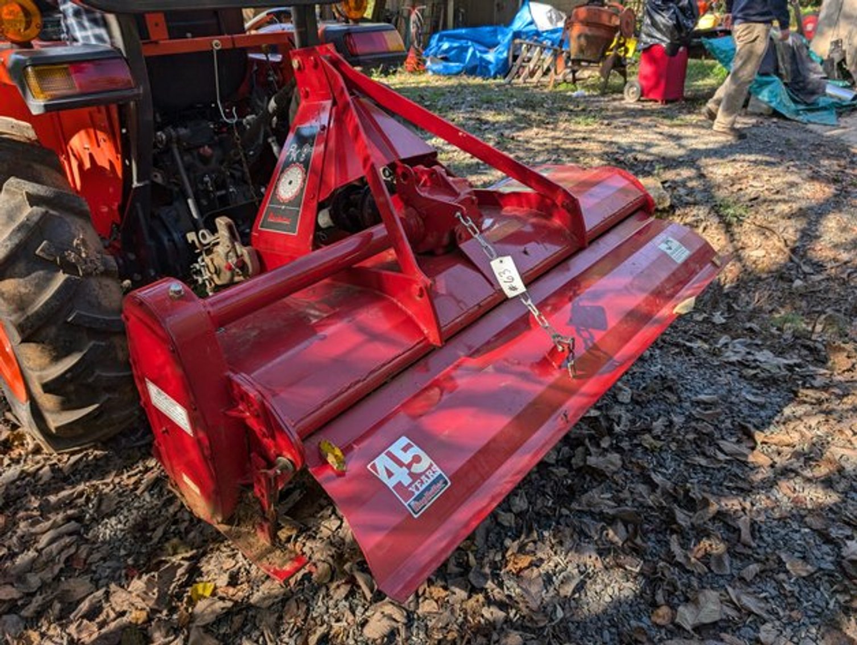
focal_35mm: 24
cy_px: 322
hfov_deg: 71.5
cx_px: 428
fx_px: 595
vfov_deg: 56.9
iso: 21
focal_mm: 6.9
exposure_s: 1/290
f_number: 1.68
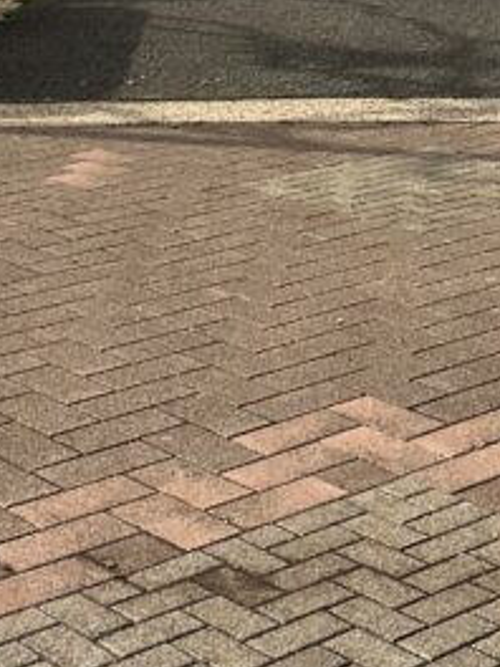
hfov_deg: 15.7
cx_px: 467
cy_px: -409
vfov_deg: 18.1
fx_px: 1791
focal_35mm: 93
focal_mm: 6.86
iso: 80
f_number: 1.78
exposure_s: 1/5000
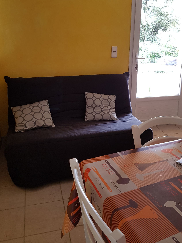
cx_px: 99
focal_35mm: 33
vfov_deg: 54.7
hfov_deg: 42.9
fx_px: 231
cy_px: 91
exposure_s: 1/50
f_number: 1.7
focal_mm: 4.2
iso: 64
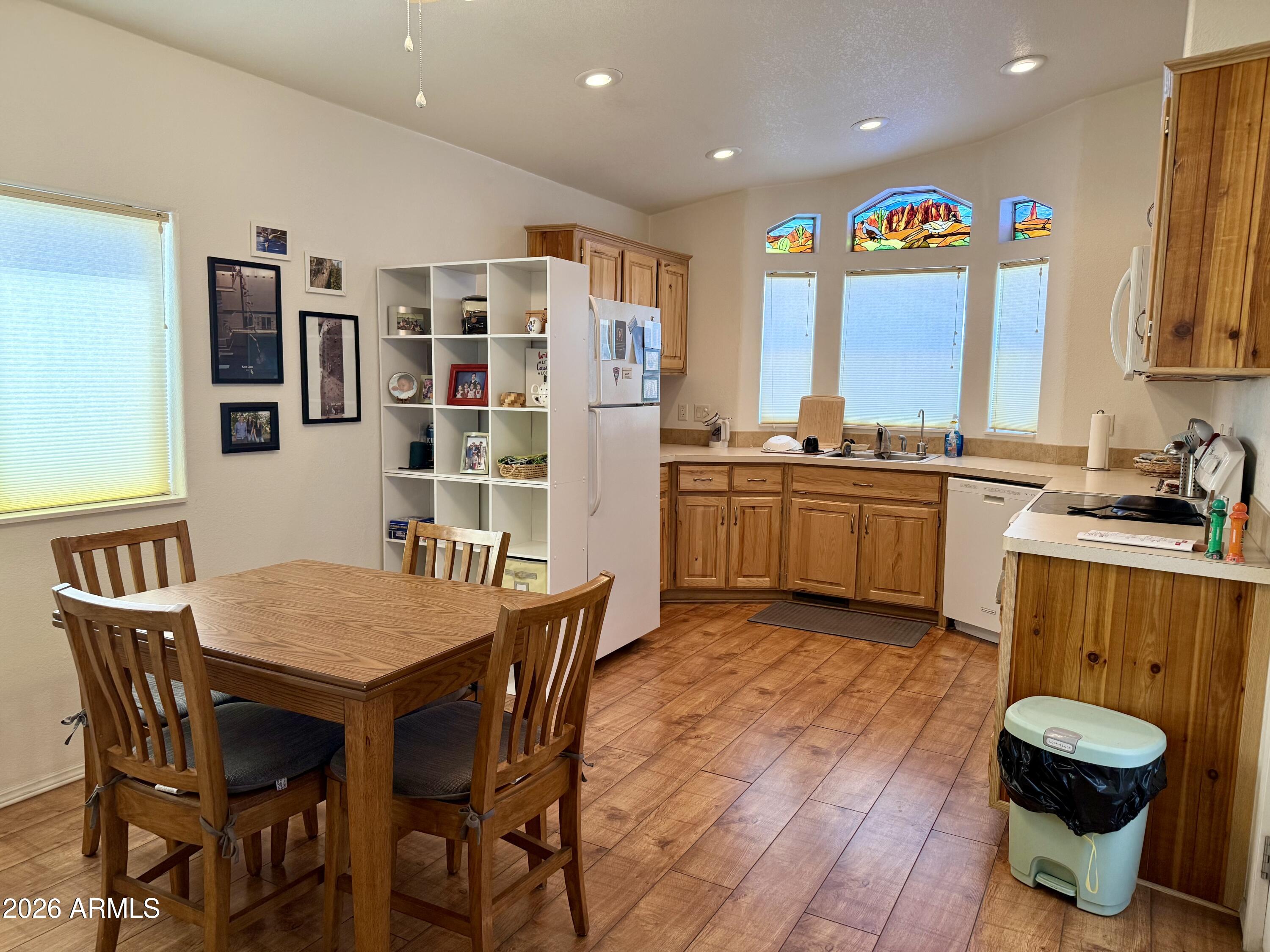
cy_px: 476
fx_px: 881
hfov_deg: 71.6
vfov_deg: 56.8
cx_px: 635
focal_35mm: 24
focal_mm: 6.76
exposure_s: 1/122
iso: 200
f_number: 1.78
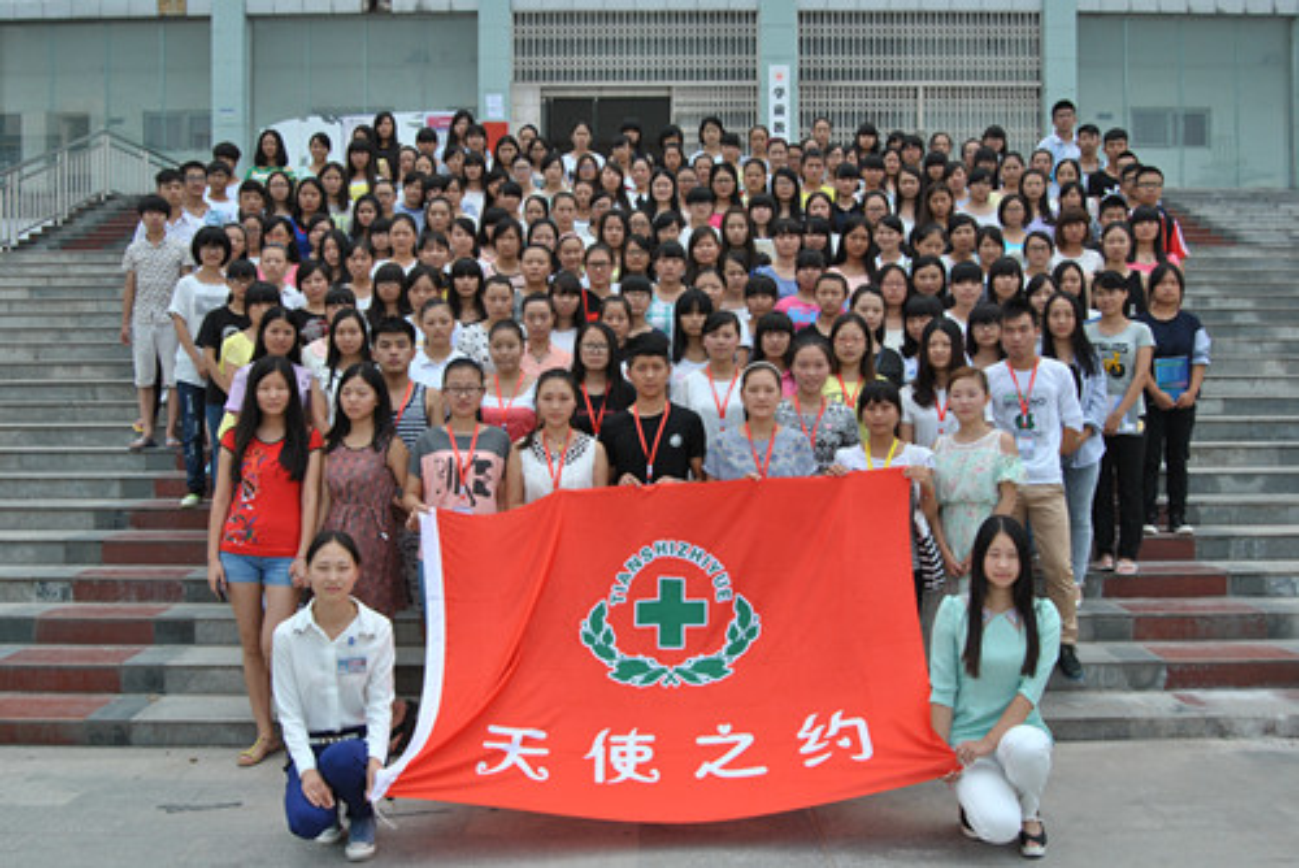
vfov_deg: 38.4
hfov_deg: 55.1
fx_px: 1246
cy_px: 434
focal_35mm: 34
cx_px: 650
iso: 200
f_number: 9
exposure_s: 1/320
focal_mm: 23
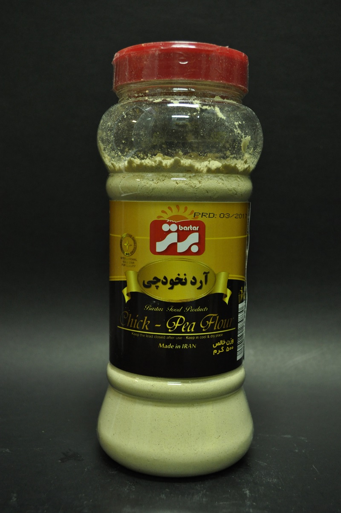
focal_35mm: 42
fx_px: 598
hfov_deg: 31.8
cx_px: 170
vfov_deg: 46.4
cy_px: 256
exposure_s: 1/80
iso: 1000
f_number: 5
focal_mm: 28
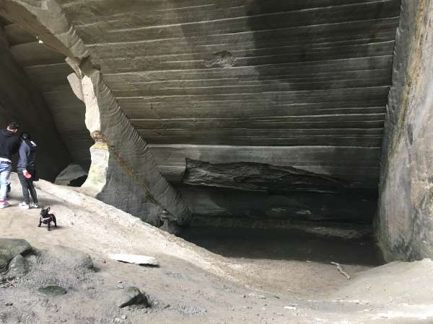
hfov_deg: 61.7
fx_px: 363
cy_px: 162
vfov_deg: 48.2
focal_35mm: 29
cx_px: 216
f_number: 2.2
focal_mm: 4.15
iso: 50
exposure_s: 1/17
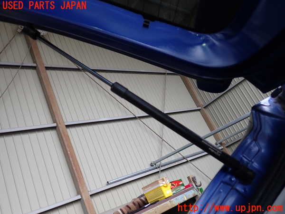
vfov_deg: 46.8
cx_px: 142
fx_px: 247
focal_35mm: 30
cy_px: 107
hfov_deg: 60.0
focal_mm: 5.4
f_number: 2.3
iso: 200
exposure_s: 1/100
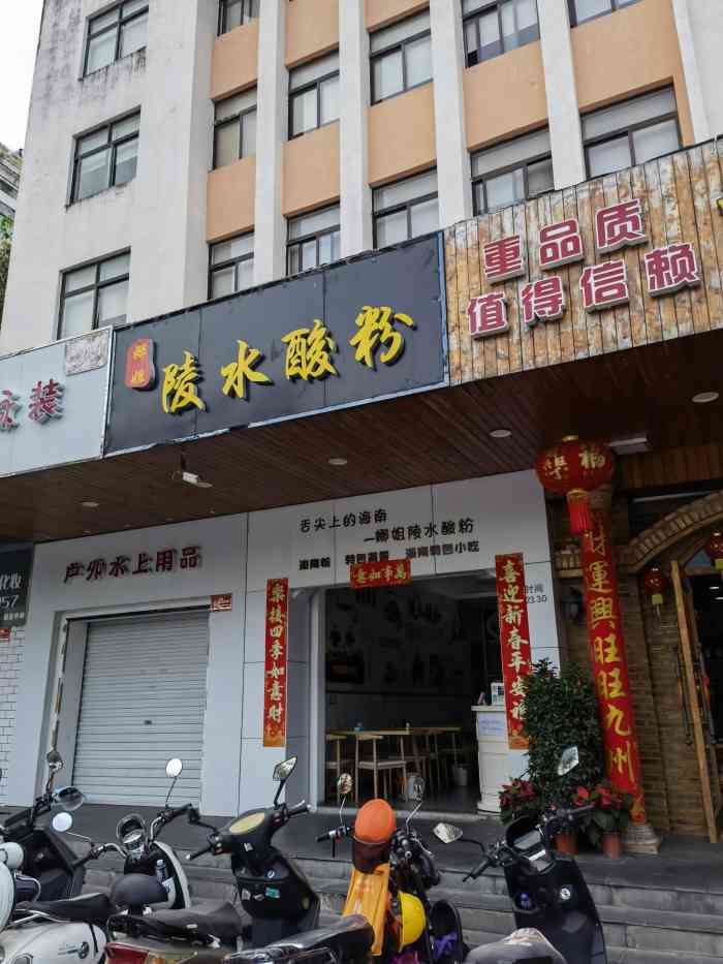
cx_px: 362
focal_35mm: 27
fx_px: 752
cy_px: 482
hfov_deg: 51.4
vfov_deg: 65.3
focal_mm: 6.67
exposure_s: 1/2000
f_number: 1.9
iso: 50
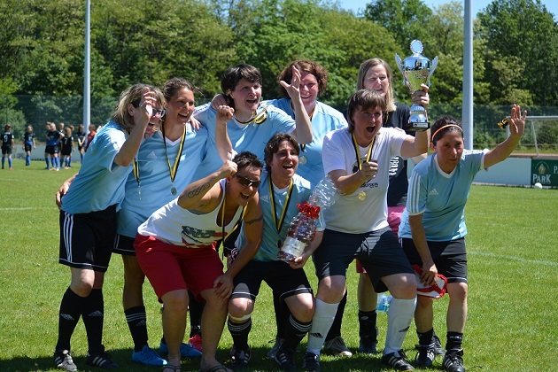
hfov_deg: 24.6
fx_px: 1279
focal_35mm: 82
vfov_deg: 16.6
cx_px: 279
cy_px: 186
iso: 400
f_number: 5.6
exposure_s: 1/1600
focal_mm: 55
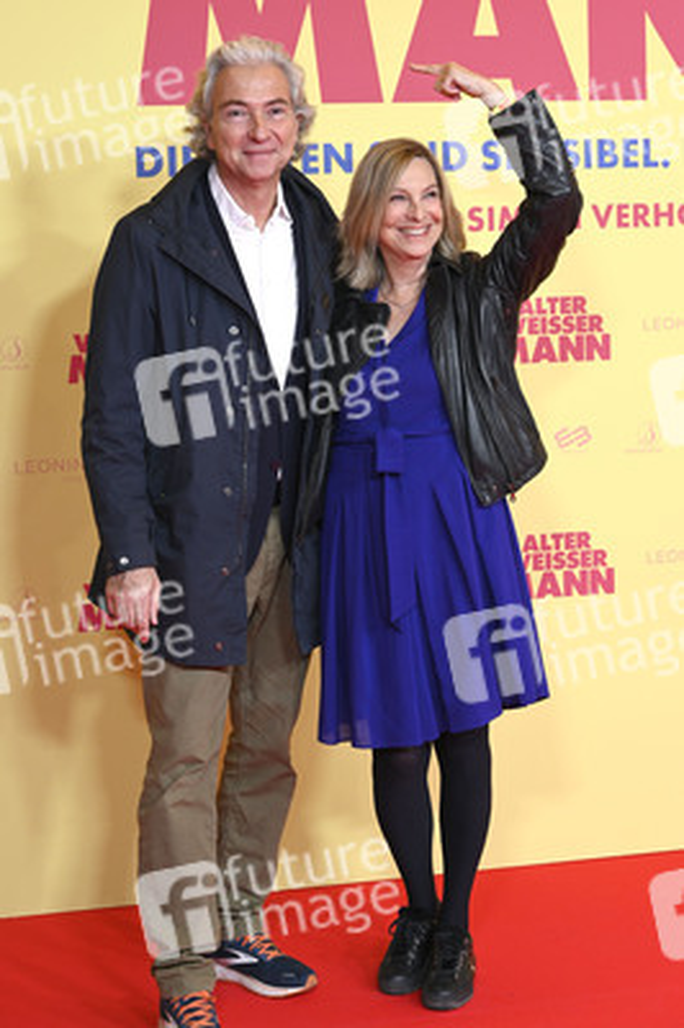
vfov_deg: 29.7
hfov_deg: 20.0
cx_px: 342
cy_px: 514
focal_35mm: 68
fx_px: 1941
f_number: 5.6
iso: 400
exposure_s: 1/160
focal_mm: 68
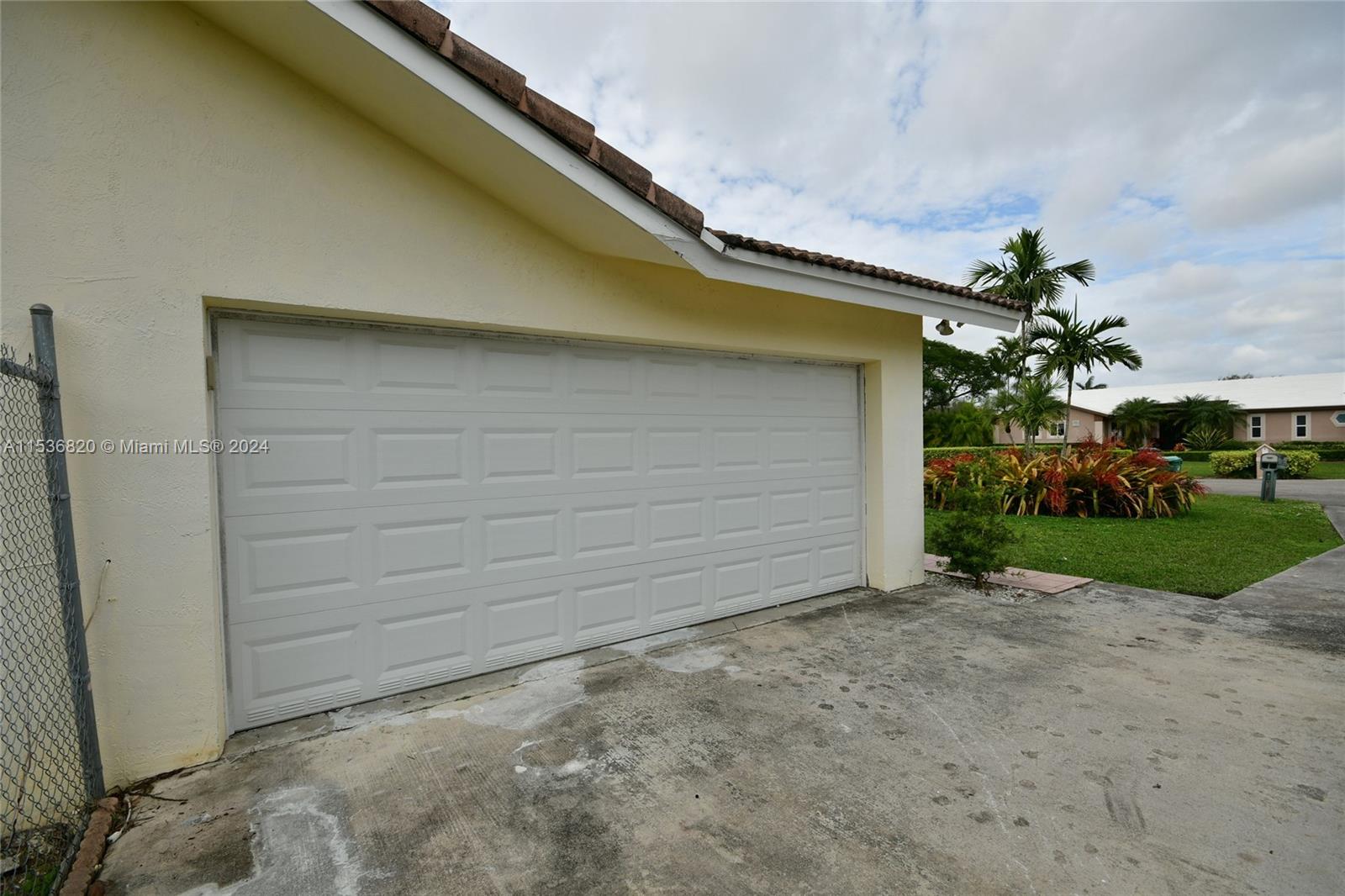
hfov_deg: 100.4
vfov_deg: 77.3
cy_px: 448
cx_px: 672
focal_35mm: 15
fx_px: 560
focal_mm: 10
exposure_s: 1/250
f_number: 8
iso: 100
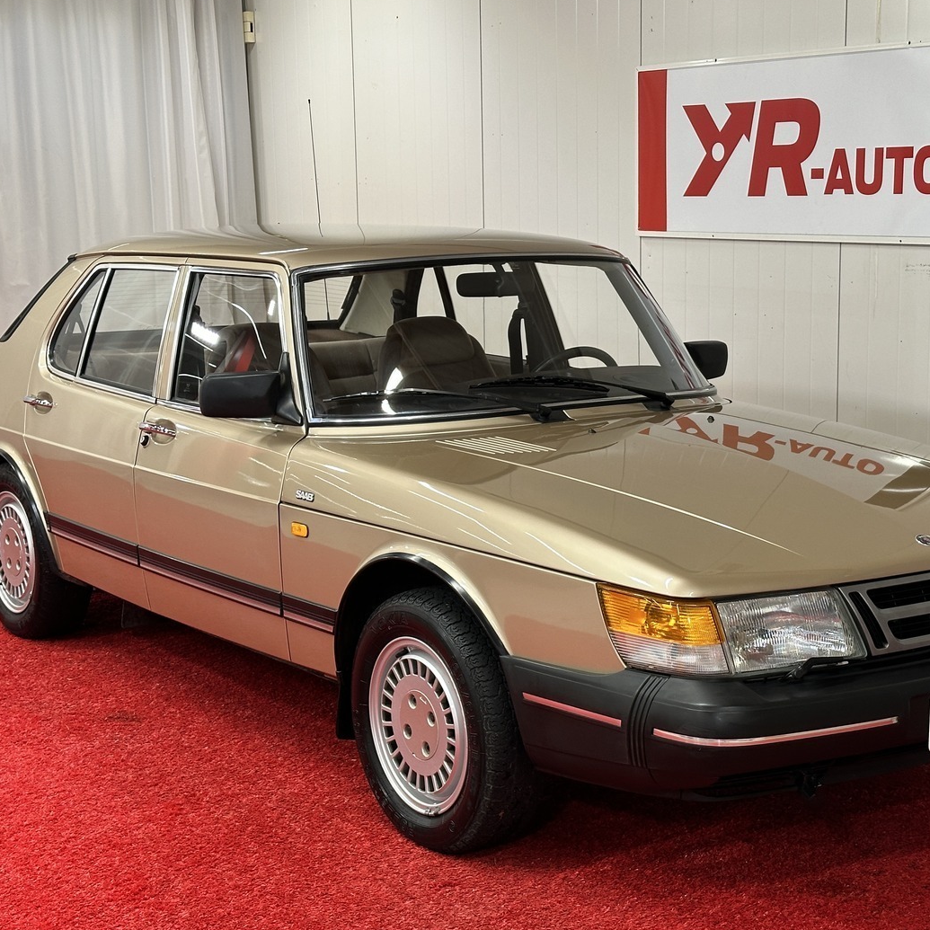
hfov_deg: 29.0
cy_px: 457
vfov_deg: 29.1
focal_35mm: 59
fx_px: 1793
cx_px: 545
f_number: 1.78
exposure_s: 1/50
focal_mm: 6.86
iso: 50
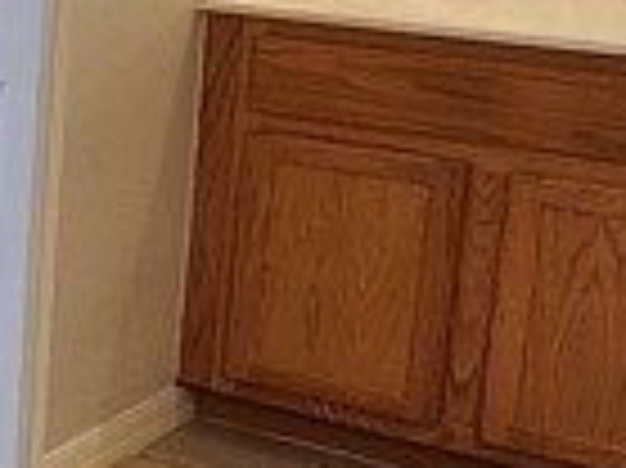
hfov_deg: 13.7
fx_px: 1735
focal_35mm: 96
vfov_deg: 15.3
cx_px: -928
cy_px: 140
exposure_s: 1/60
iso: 160
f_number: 2.2
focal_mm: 2.2
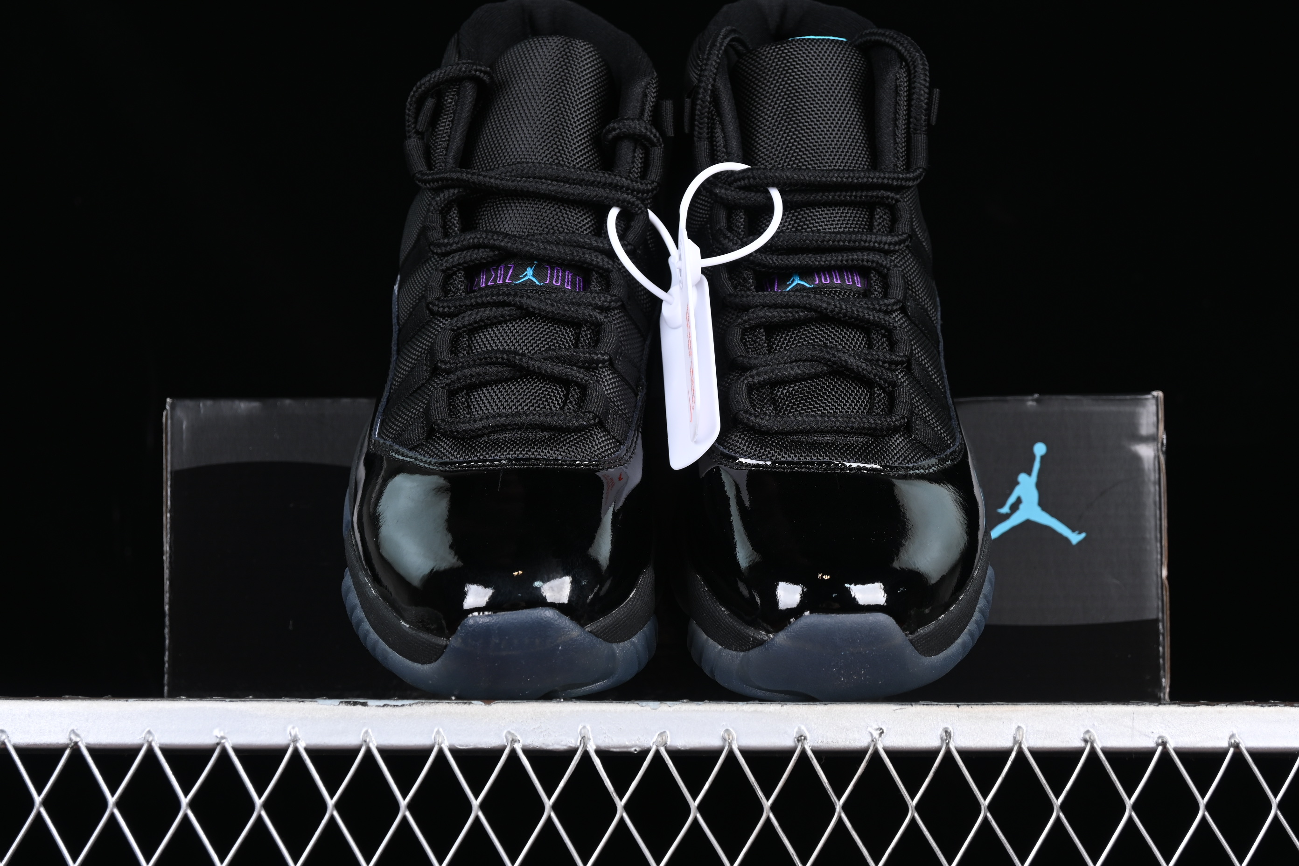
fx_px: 2598
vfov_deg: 18.9
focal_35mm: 72
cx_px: 650
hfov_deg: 28.1
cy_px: 433
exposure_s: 1/60
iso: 160
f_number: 6.3
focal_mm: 48
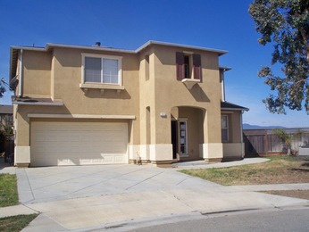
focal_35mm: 35
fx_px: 313
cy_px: 116
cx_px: 154
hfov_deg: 52.6
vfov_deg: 40.7
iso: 100
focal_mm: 7.54
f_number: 4.8
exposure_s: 1/1000
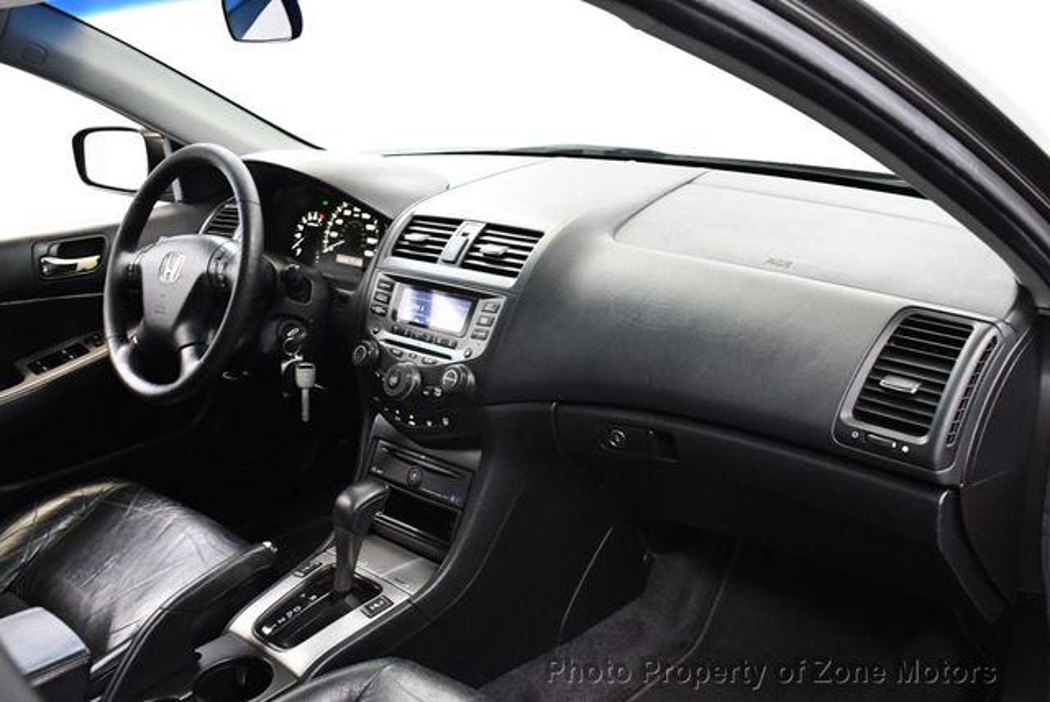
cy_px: 351
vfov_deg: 36.9
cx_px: 525
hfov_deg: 53.1
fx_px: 1051
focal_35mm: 36
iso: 3200
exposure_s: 1/80
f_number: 3.5
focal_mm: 18
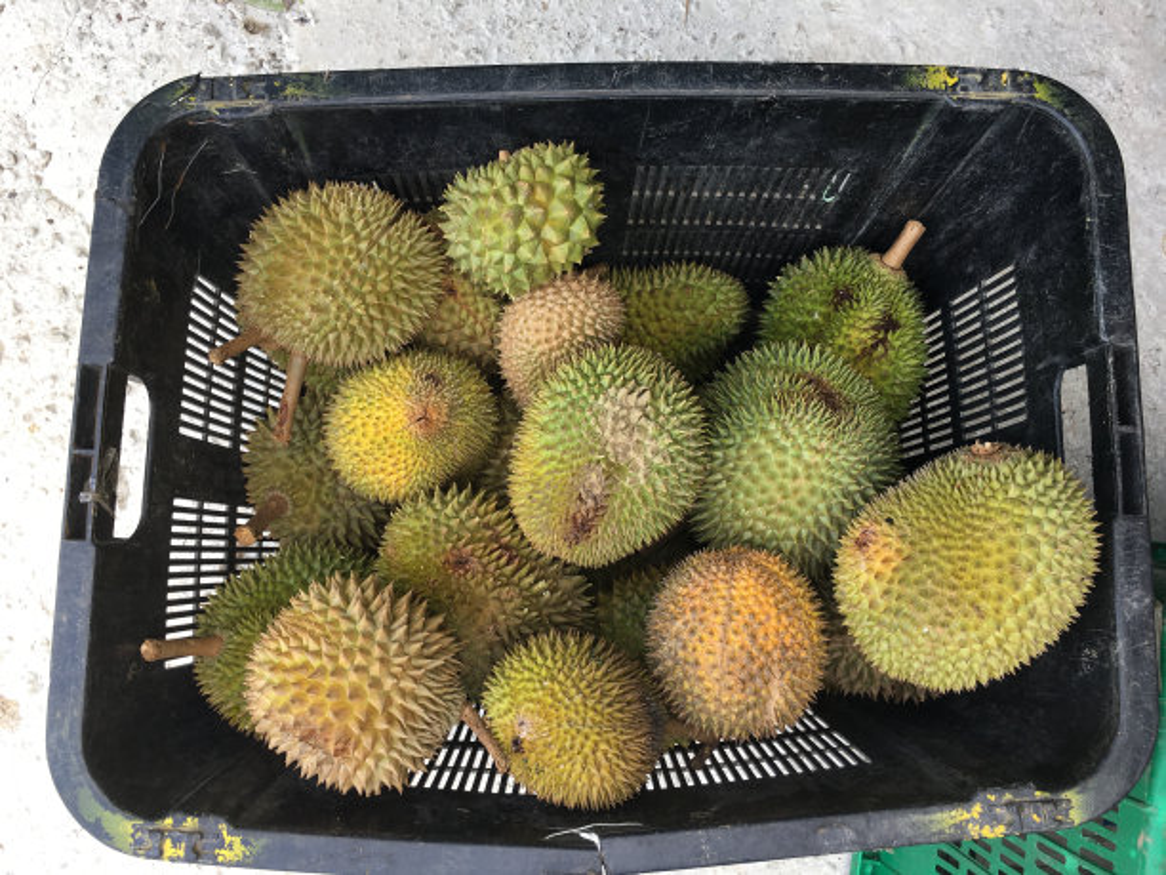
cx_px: 583
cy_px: 438
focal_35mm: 29
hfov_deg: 61.7
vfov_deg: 48.2
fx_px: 977
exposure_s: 1/130
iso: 25
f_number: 2.2
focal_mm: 4.15
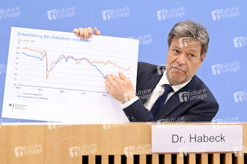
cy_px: 82
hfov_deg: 28.9
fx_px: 480
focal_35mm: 70
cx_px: 124
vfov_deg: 19.4
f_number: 5.6
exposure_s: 1/640
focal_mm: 70
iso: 5000
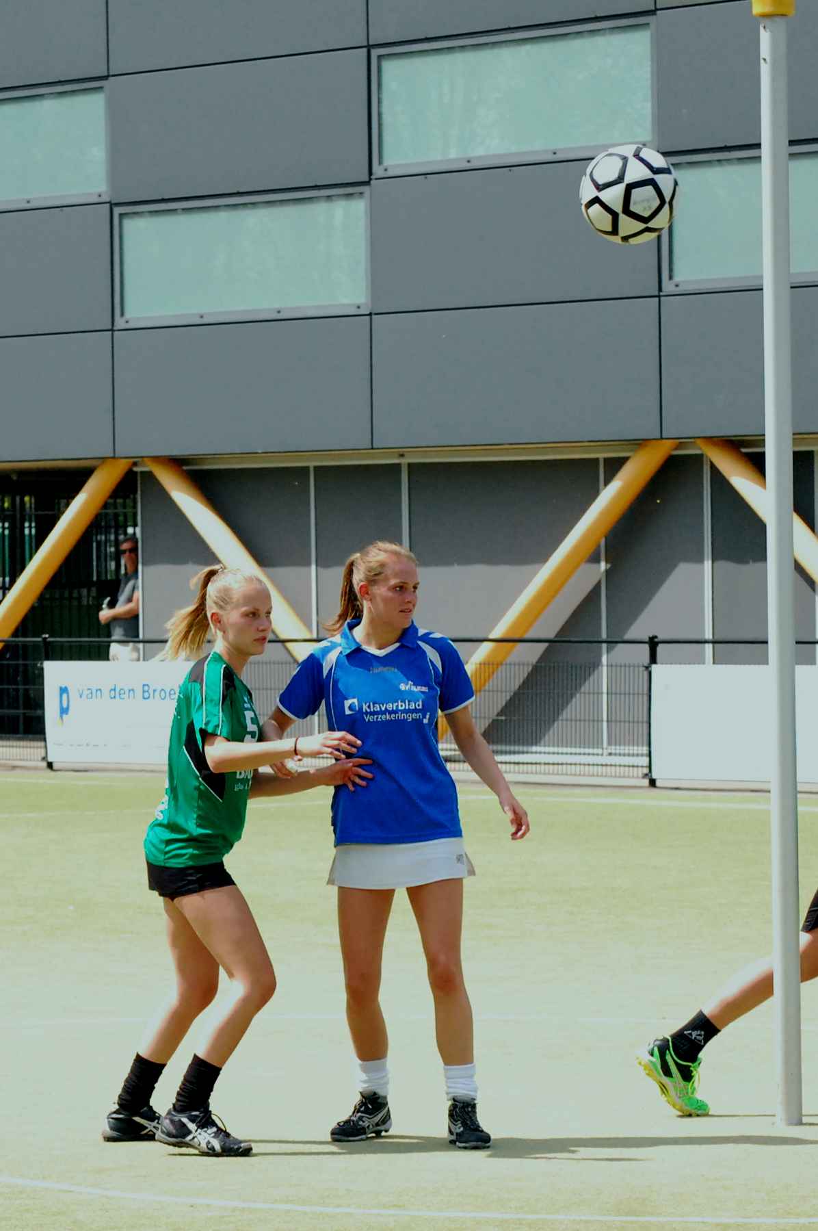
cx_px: 409
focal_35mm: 102
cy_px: 616
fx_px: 3483
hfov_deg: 13.4
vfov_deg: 20.0
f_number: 9
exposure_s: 1/2000
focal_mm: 68
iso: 1600
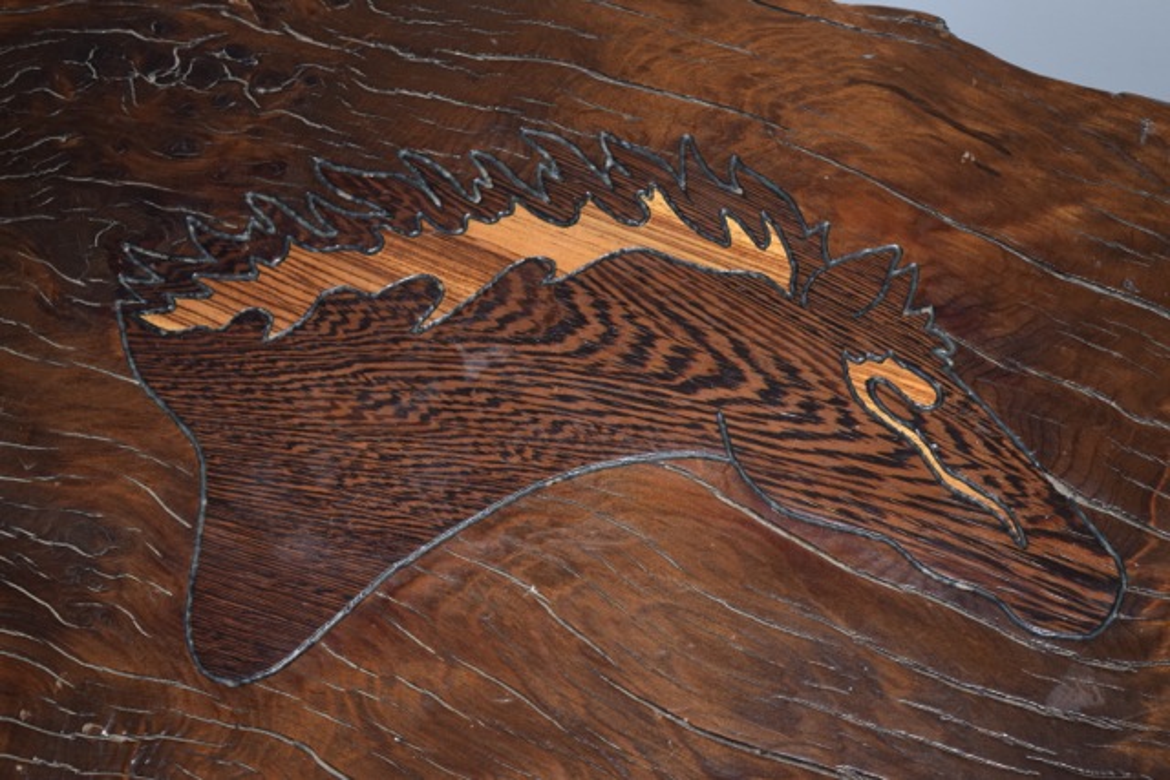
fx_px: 2535
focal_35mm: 78
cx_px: 585
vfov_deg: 17.5
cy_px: 390
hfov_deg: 26.0
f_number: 5.6
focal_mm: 52
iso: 800
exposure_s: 1/125
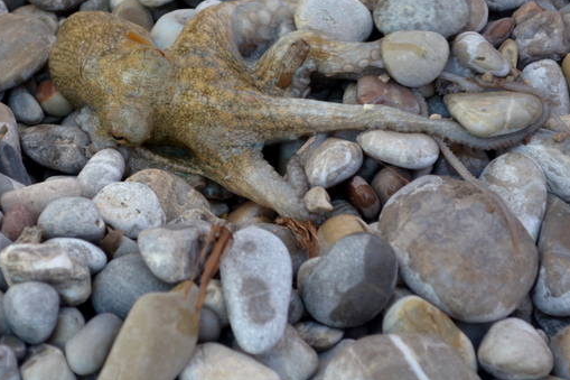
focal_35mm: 130
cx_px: 202
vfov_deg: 10.5
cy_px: 117
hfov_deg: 15.8
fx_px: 2054
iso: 140
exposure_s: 1/125
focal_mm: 55
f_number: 5.6
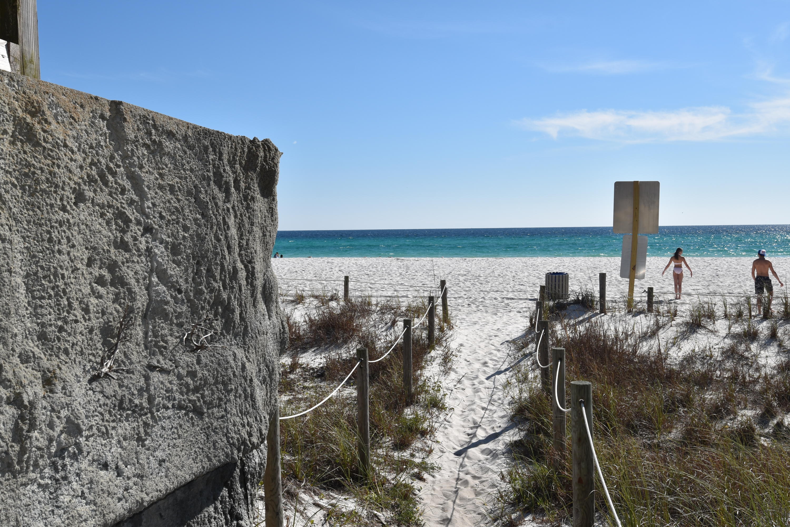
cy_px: 264
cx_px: 395
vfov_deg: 36.9
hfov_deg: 53.1
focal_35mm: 36
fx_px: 790
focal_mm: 24
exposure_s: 1/200
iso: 100
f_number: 11
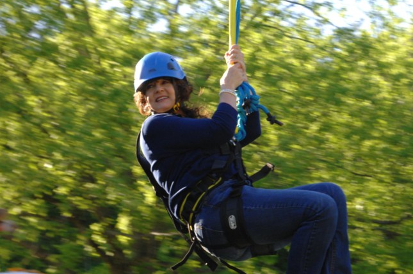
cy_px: 143
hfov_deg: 15.1
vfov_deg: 10.1
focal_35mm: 136
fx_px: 1558
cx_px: 235
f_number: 8
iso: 500
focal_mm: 78
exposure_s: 1/125
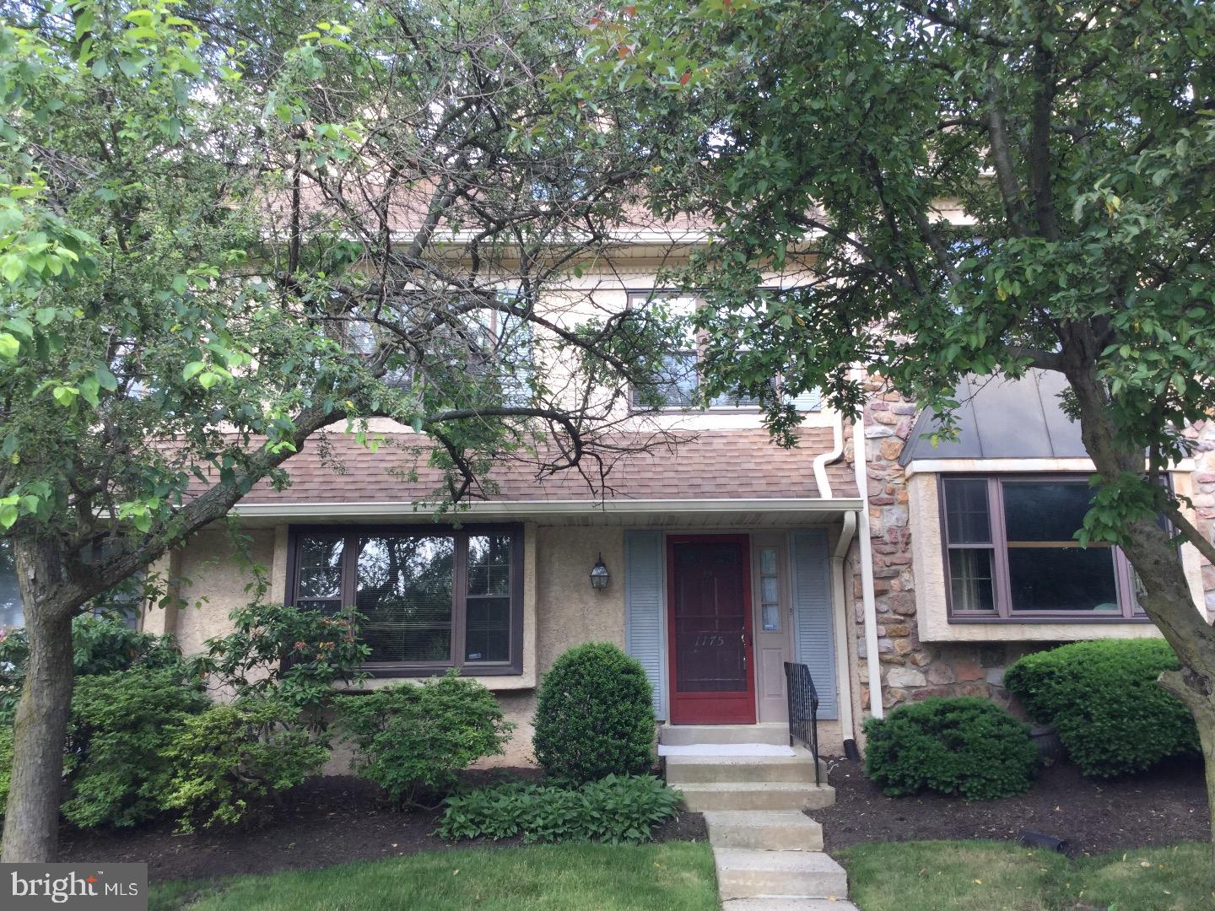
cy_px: 456
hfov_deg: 58.4
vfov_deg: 45.4
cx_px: 608
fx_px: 1088
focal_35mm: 31
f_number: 2.4
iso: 25
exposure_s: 1/172
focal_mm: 3.3
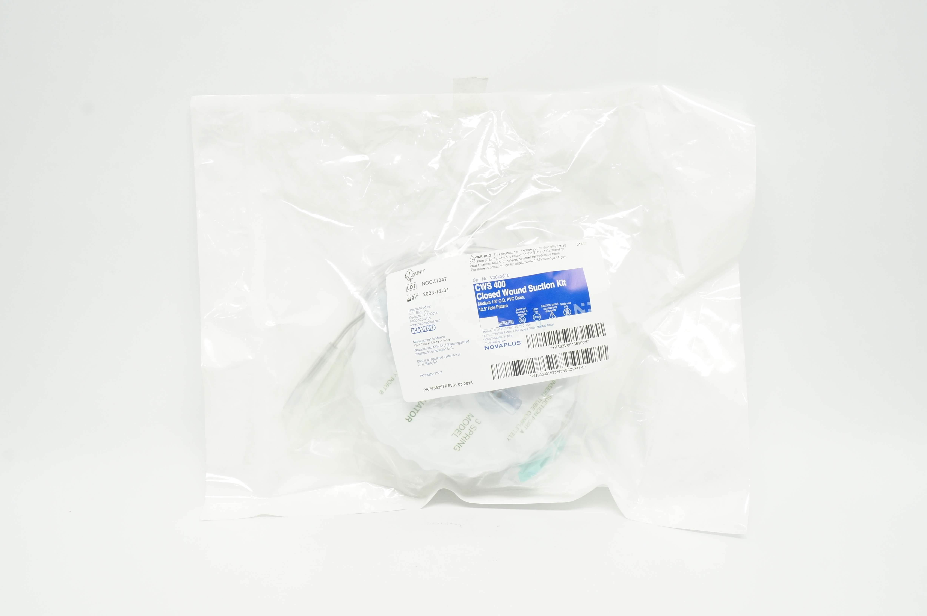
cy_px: 308
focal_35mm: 32
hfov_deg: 59.5
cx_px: 464
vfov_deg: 41.6
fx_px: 810
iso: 400
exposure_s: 1/15
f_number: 11
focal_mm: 21
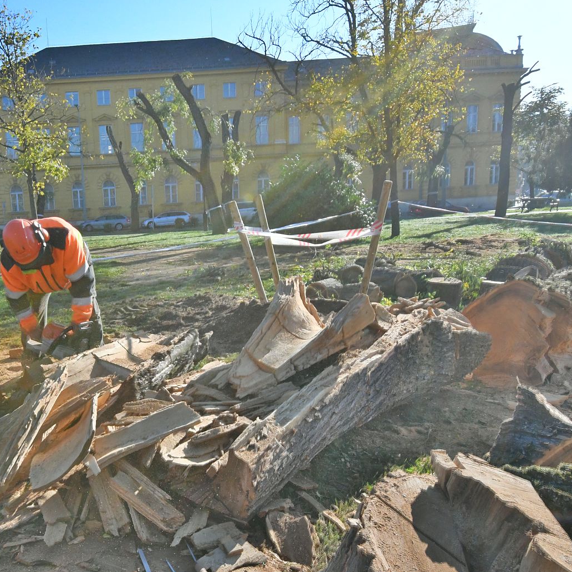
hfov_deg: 52.8
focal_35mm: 29
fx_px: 542
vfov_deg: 55.6
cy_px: 290
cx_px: 134
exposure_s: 1/1000
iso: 5000
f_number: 18
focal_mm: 15
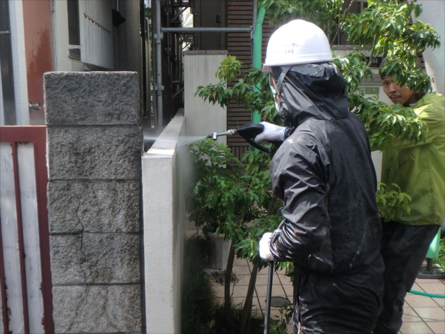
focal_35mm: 39
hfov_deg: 47.9
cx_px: 222
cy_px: 167
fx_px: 501
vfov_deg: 36.8
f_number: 5.1
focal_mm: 6.9
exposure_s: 1/160
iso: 125
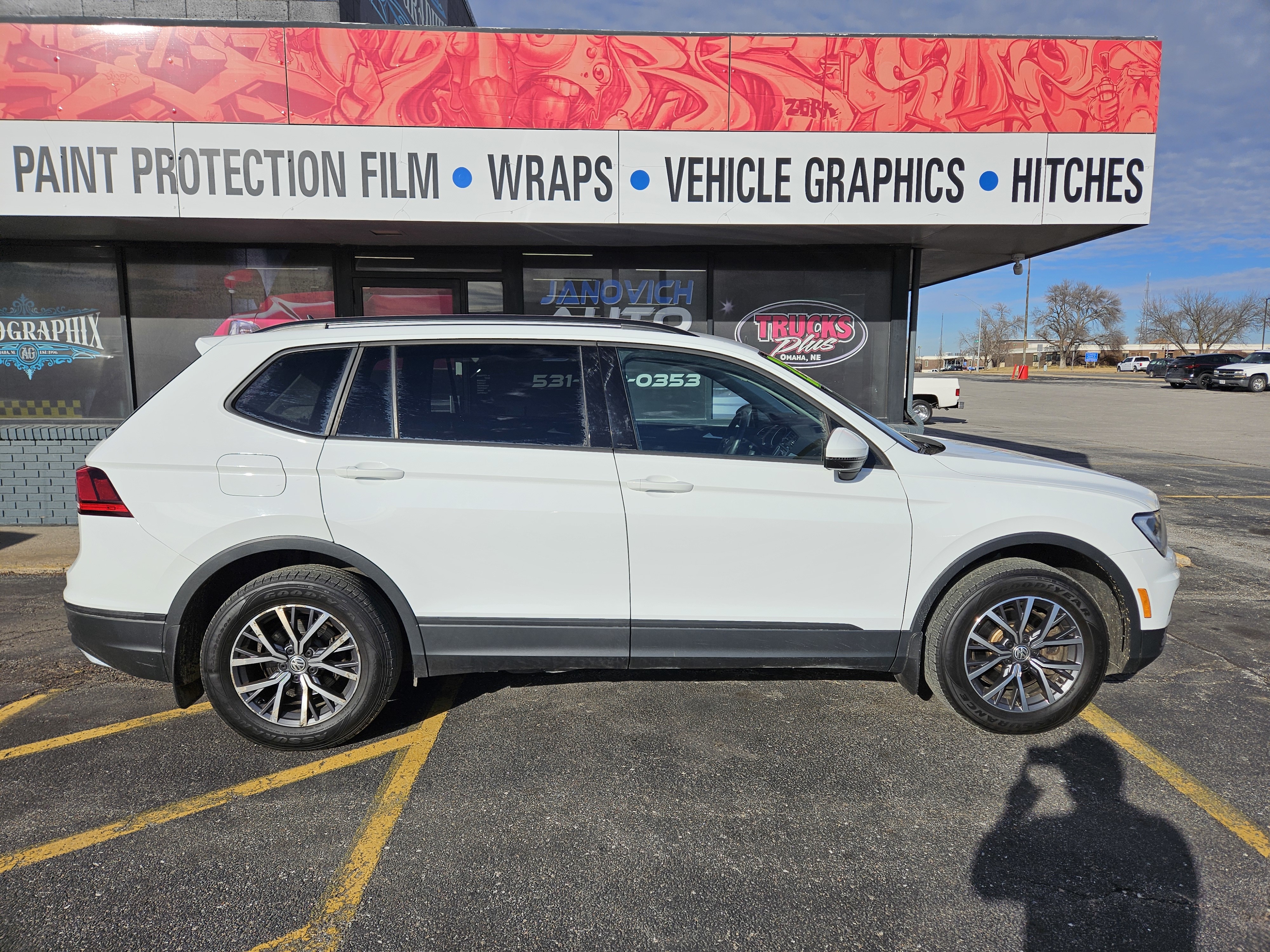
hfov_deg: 73.9
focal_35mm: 23
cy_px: 476
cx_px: 635
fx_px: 844
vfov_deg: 58.9
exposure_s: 1/3747
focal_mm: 5.4
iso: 25
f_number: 1.8
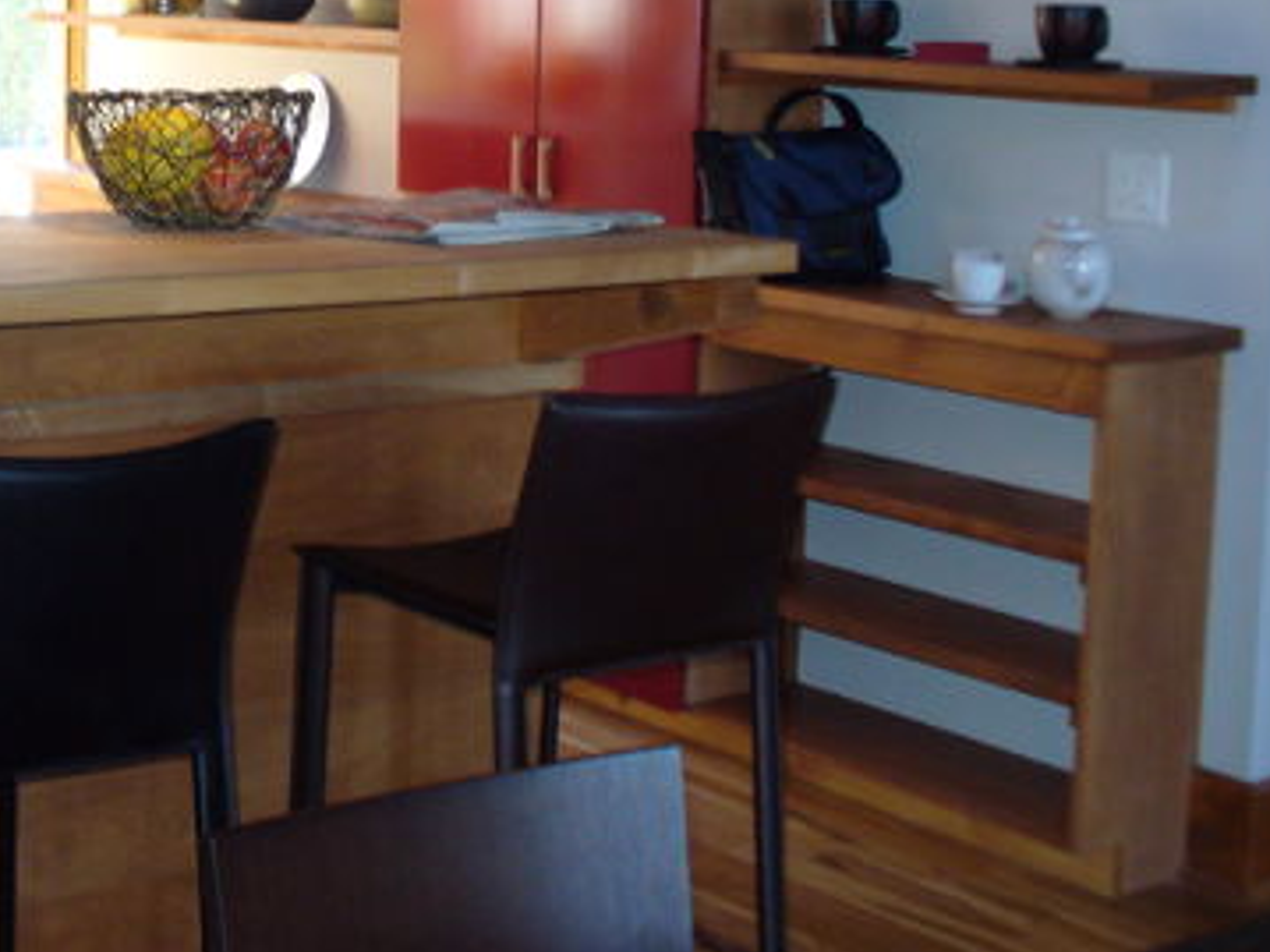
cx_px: 184
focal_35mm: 66
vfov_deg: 21.8
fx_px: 2421
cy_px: 131
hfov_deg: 28.5
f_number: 2.8
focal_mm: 6.1
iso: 125
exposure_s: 1/30
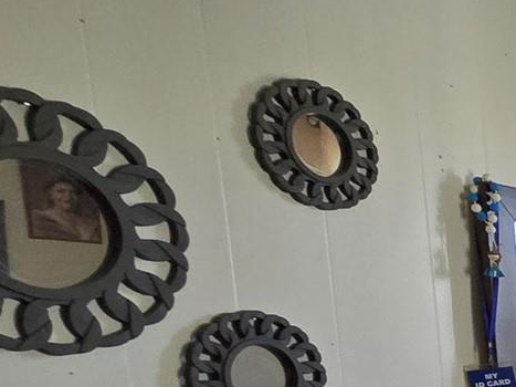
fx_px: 849
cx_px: 1080
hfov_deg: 18.2
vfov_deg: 23.3
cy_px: 473
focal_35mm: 57
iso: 400
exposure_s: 1/60
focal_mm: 2.2
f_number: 2.2
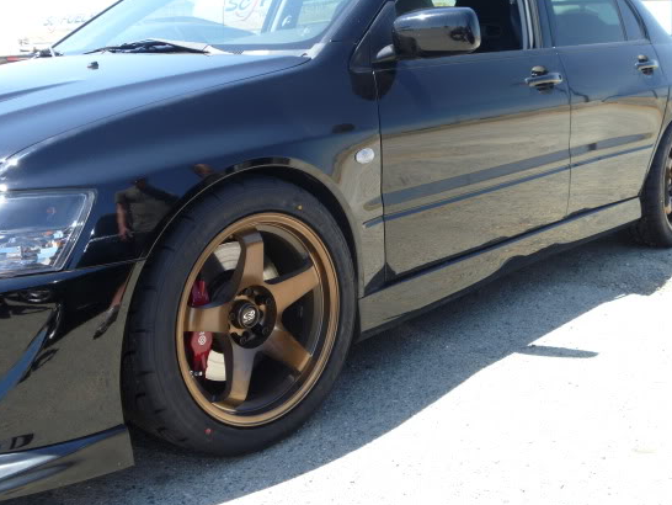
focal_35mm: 41
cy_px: 213
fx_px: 796
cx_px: 362
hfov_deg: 45.7
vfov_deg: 35.1
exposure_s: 1/160
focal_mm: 6.3
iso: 80
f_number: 3.5
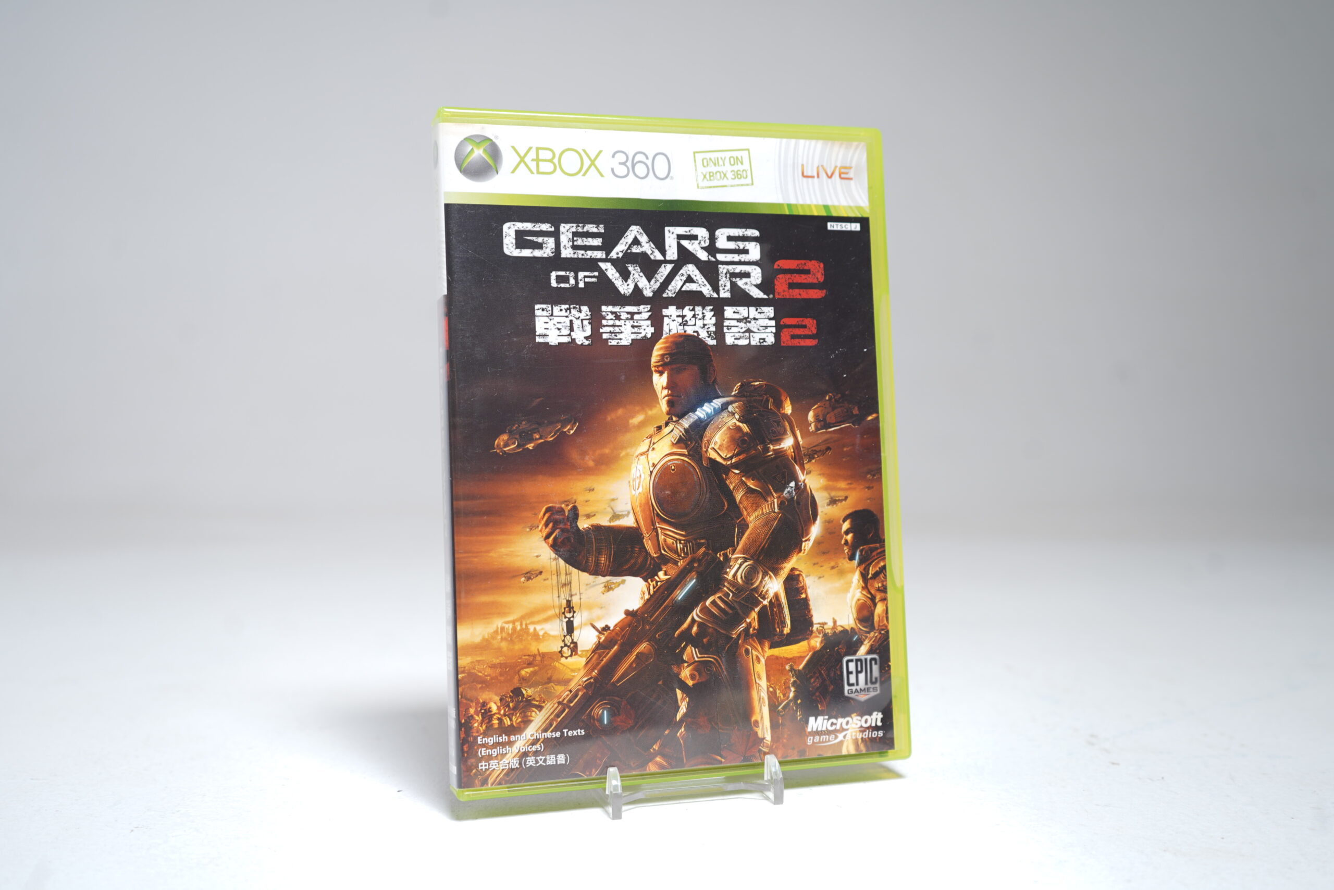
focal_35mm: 36
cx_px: 667
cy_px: 445
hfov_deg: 53.1
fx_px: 1334
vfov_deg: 36.9
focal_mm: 36
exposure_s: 1/2.5
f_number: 5
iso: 64
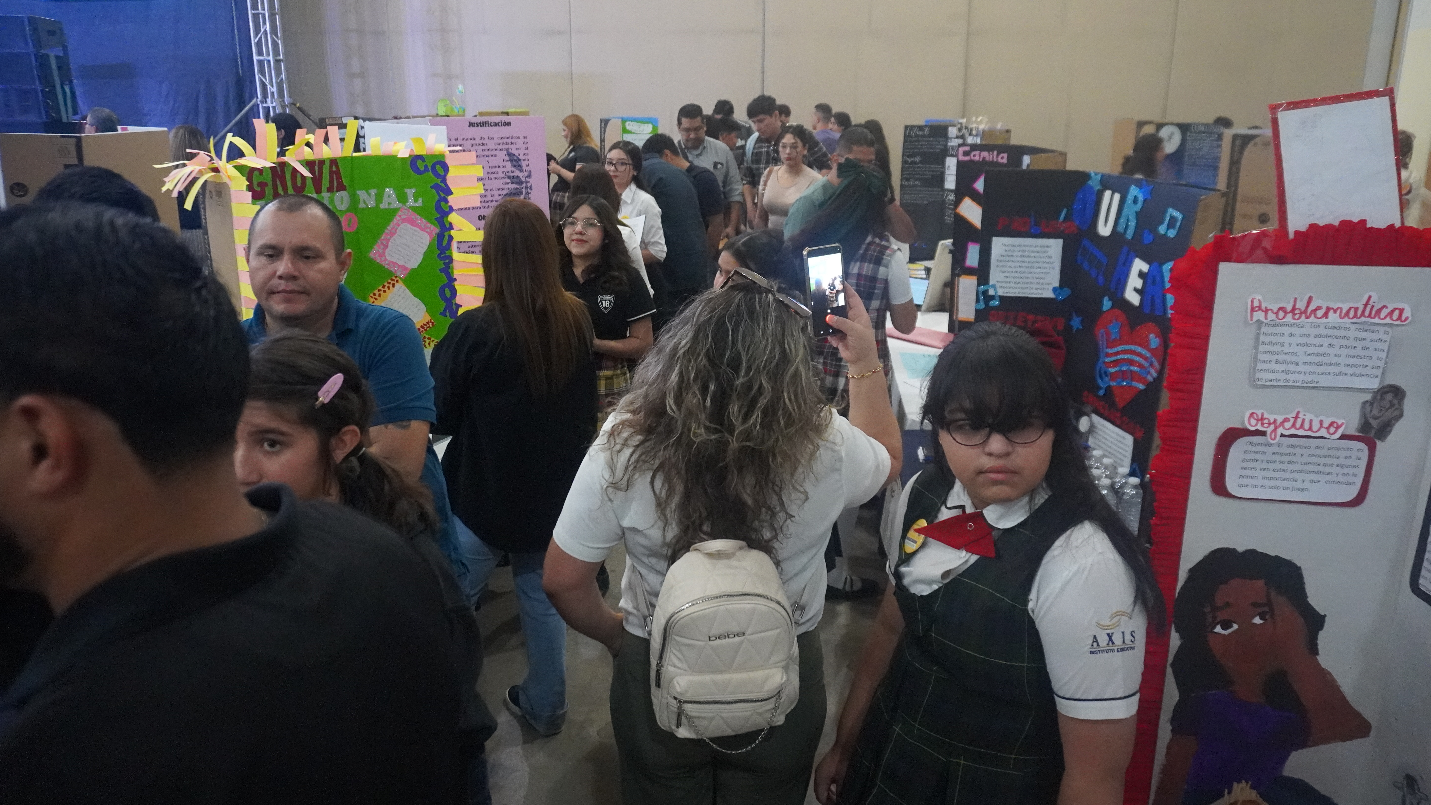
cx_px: 733
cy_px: 358
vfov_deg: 44.3
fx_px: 987
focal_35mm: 26
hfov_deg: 71.9
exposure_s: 1/125
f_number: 3.5
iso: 6400
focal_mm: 16
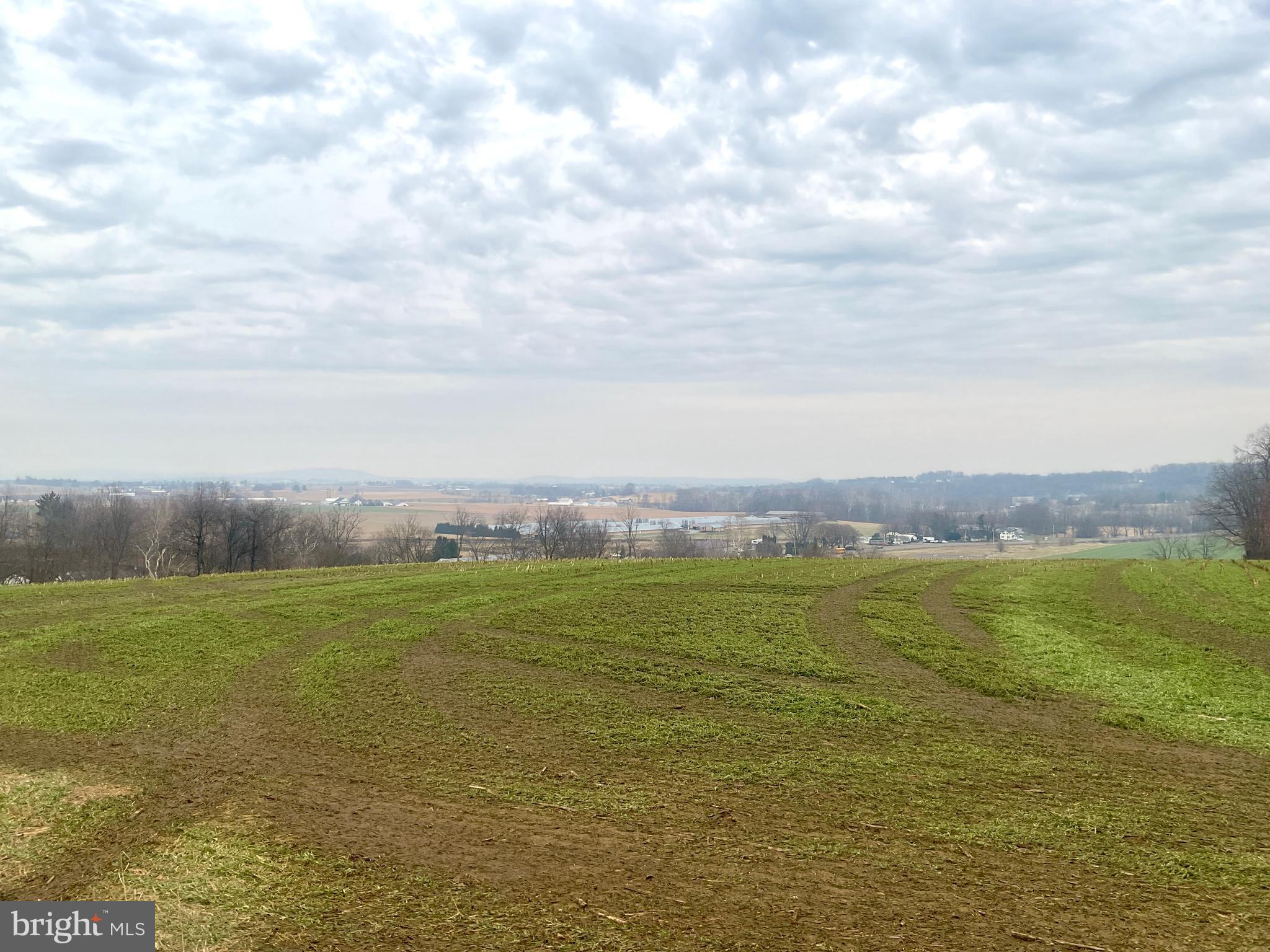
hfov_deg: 61.7
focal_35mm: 29
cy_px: 476
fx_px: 1064
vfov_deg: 48.2
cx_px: 635
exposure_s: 1/156
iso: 16
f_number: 1.8
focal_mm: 3
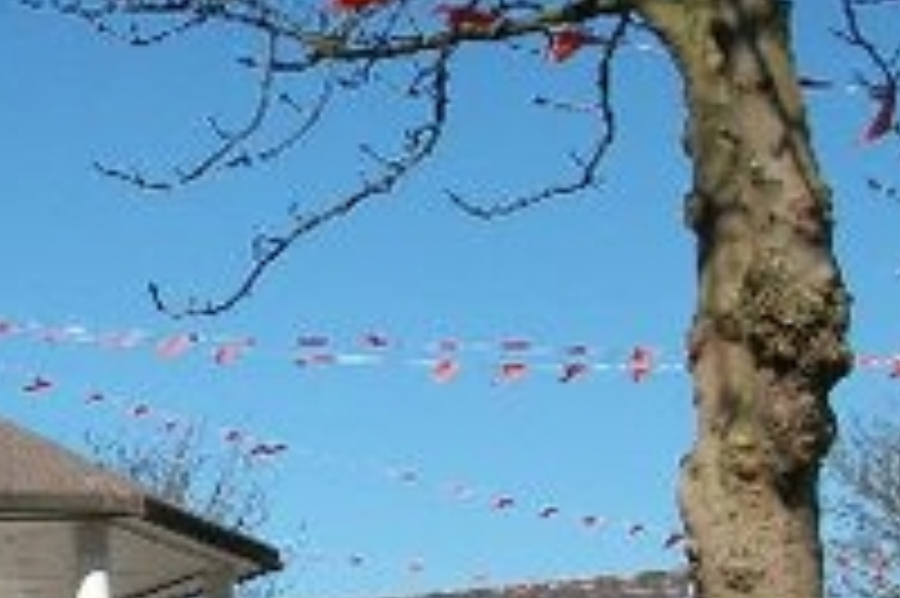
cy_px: 450
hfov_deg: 18.7
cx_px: -320
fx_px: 2498
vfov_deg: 13.6
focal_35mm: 100
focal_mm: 5.7
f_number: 8.8
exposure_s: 1/200
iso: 80
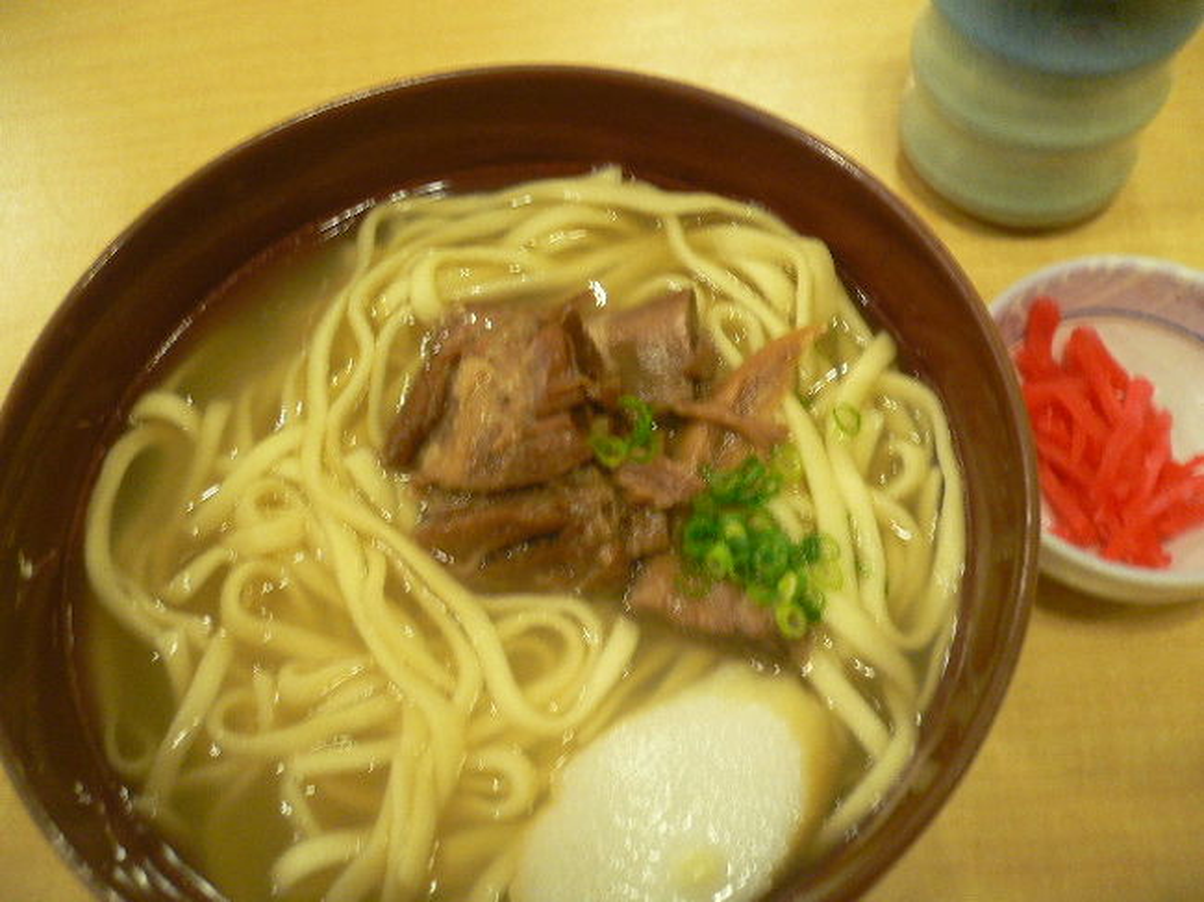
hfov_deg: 52.6
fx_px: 1217
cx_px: 602
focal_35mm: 35
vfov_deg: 40.7
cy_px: 451
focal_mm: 5.8
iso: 200
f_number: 2.8
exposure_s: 1/10
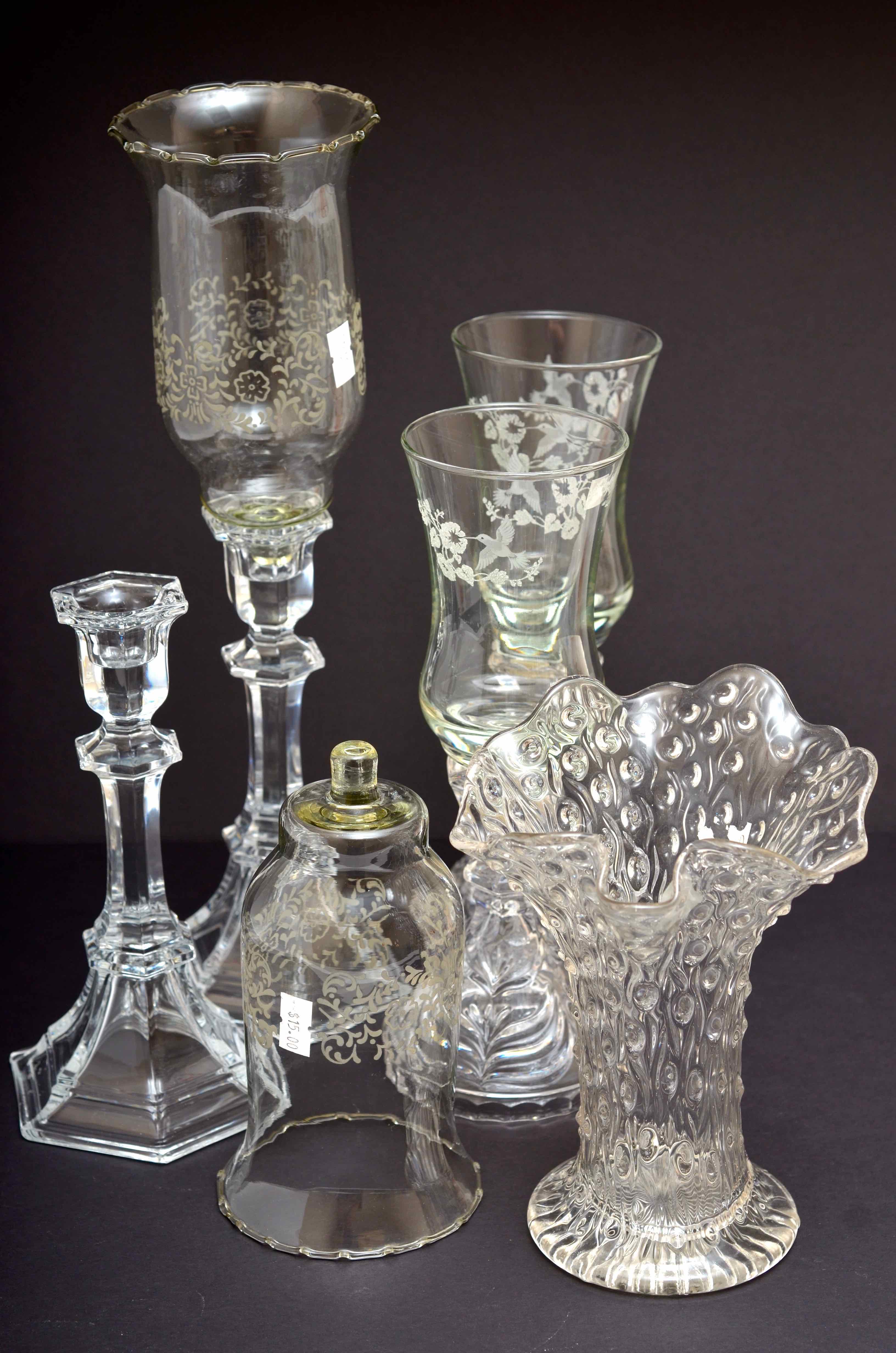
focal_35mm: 82
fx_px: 3094
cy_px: 676
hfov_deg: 16.5
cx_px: 448
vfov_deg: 24.7
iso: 100
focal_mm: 55
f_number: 5.6
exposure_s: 1/320
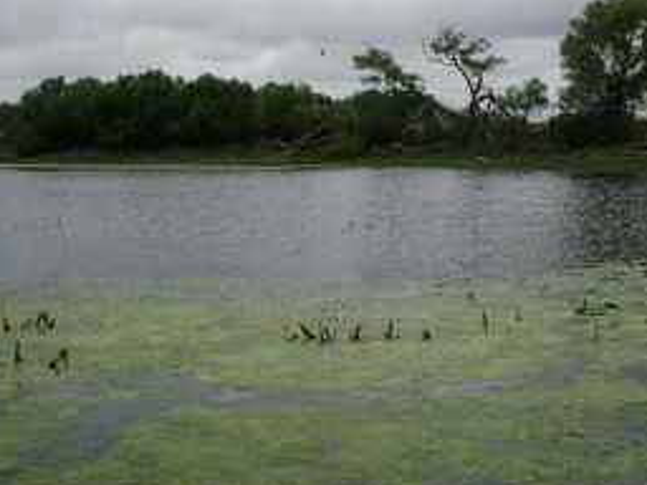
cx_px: 401
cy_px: 160
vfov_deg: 24.7
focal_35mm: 59
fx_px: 1103
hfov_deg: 32.6
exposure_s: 1/640
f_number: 4.3
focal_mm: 5.8
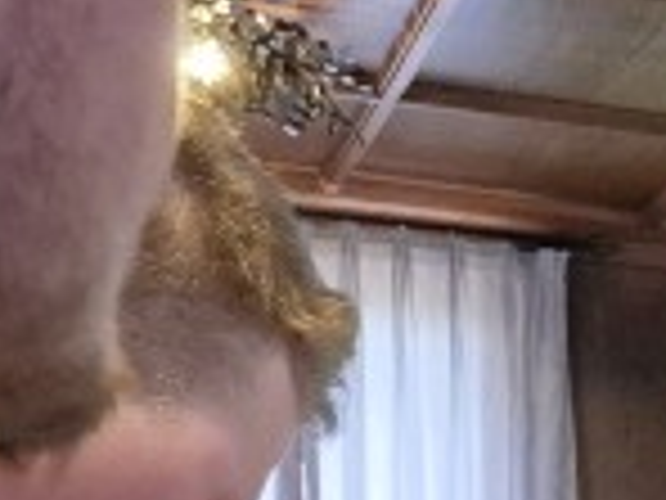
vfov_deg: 11.2
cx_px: 1382
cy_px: 878
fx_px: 2386
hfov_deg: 13.4
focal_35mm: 124
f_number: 1.8
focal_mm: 5.4
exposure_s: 1/100
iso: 1600
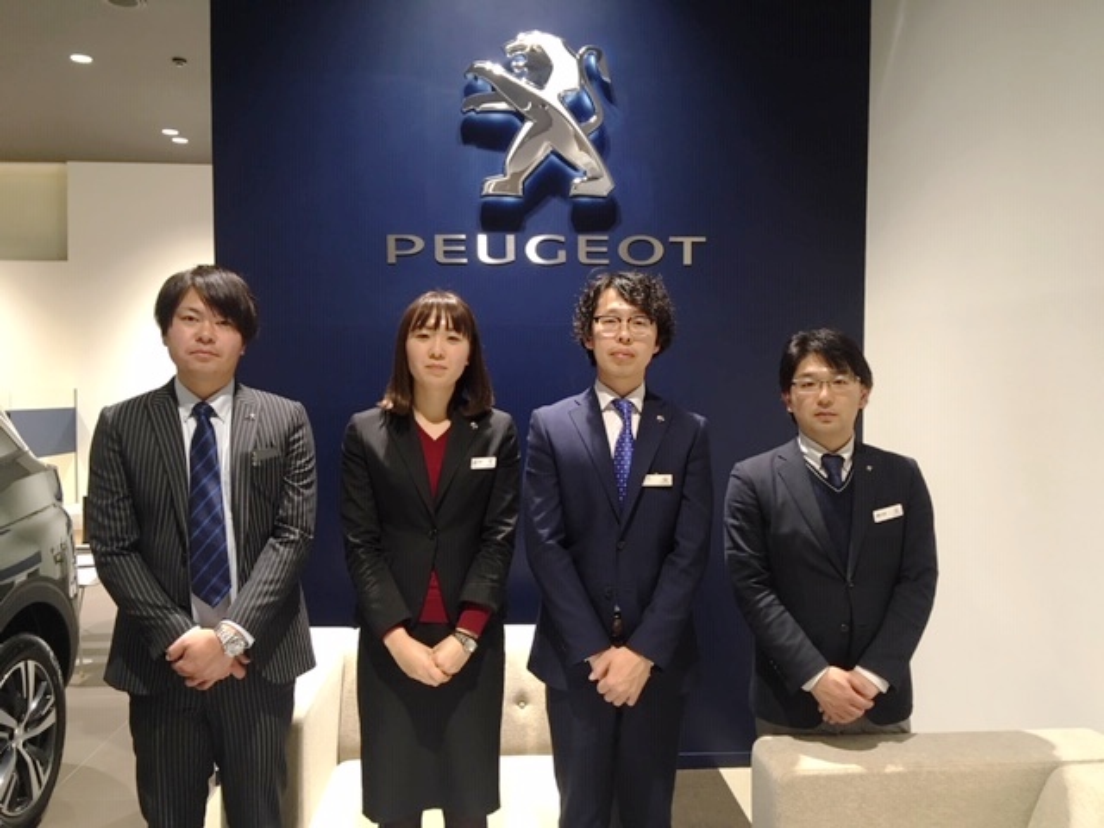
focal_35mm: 29
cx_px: 552
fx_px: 925
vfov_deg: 48.2
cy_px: 414
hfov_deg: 61.7
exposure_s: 1/30
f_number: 2.2
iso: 100
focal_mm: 4.15
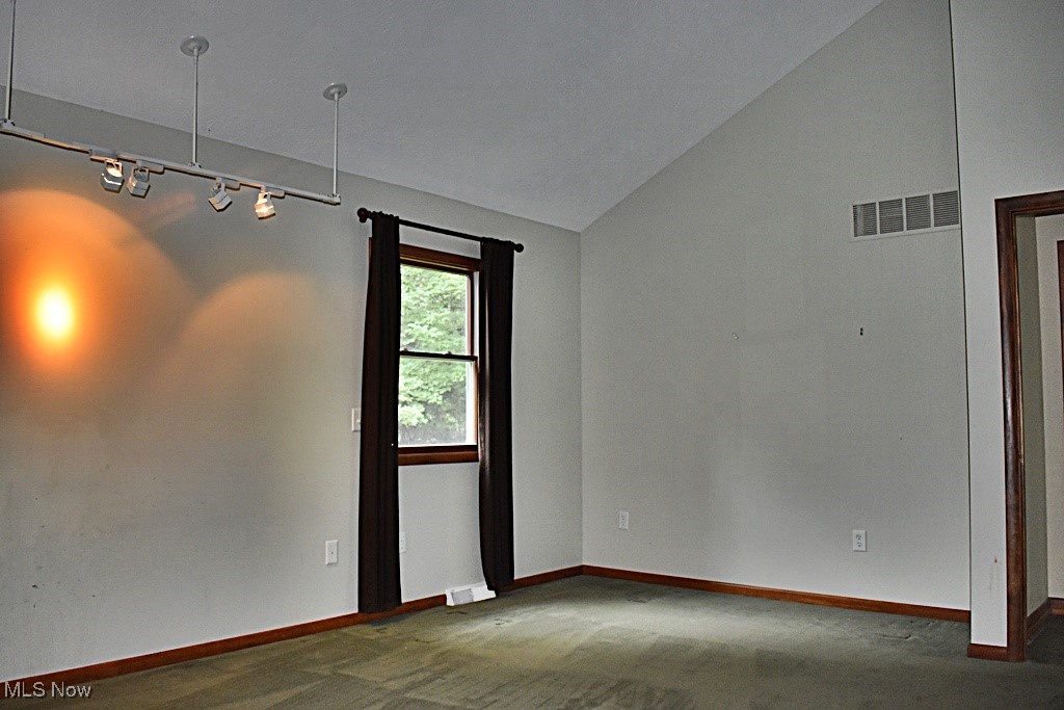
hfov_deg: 61.9
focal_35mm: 30
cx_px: 532
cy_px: 355
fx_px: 887
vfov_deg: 43.6
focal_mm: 20
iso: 1600
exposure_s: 1/80
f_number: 3.8
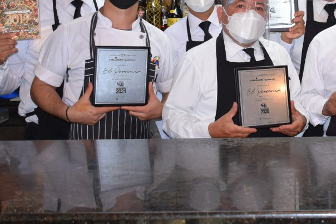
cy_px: -1
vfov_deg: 18.2
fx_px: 682
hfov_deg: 26.7
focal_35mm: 73
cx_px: 302
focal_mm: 23
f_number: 3.8
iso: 560
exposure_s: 1/60
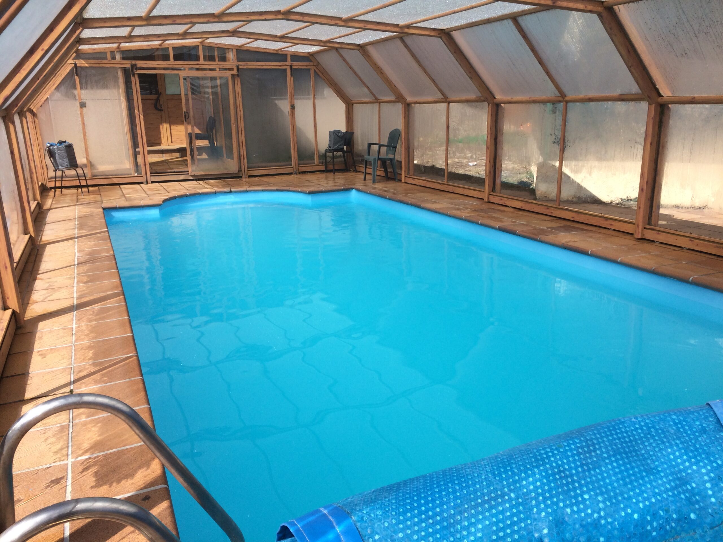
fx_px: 606
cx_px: 362
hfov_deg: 61.7
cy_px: 271
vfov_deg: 48.2
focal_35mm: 29
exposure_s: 1/2283
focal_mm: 4.15
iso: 32
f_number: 2.2
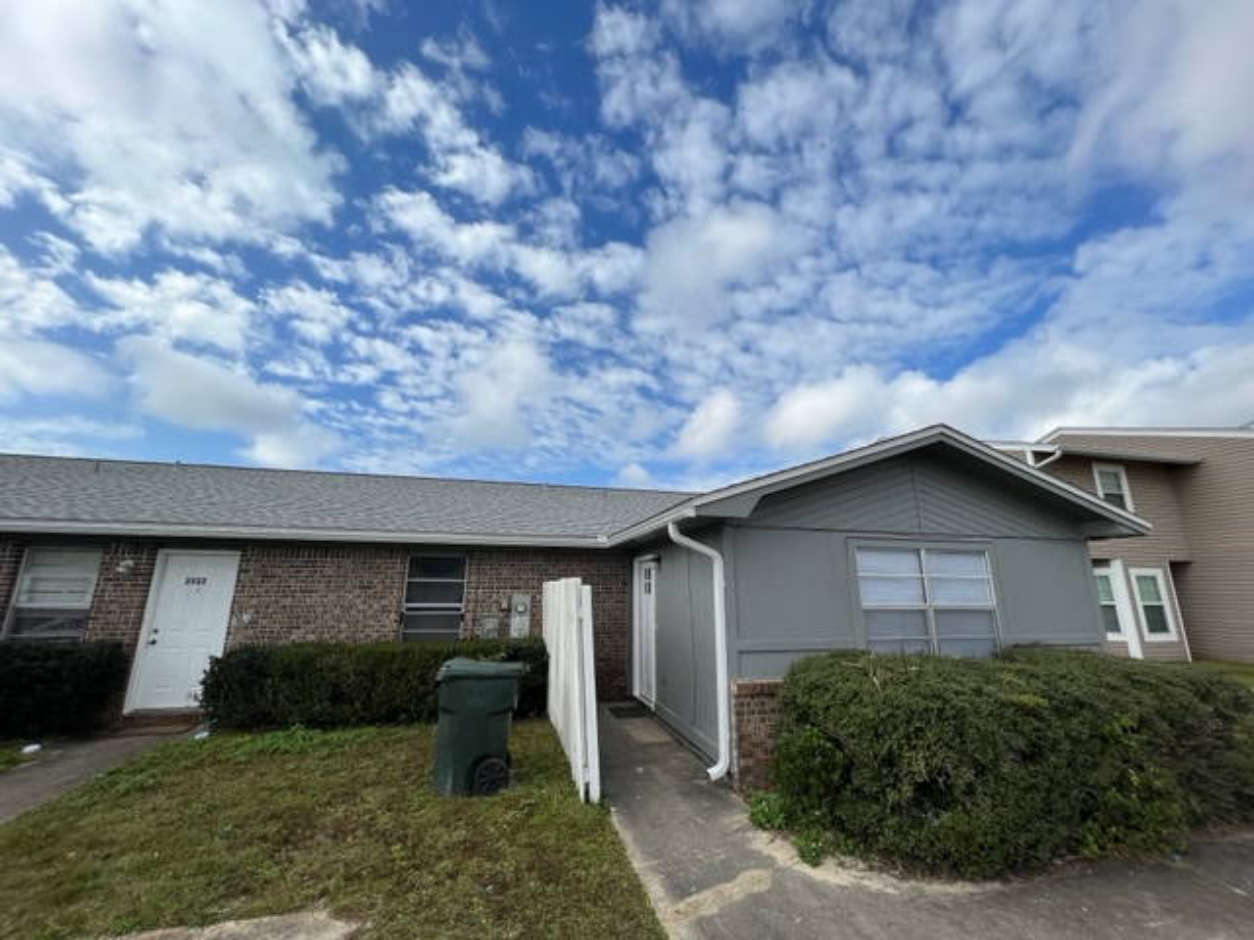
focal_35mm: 13
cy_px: 470
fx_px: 471
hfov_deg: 106.2
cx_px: 627
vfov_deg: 89.9
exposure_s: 1/2801
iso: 32
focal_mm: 1.57
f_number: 1.8
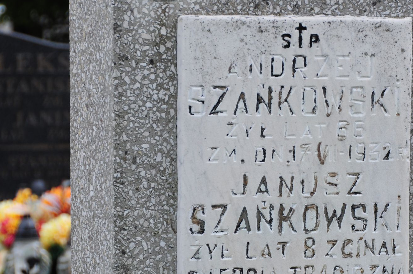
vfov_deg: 6.3
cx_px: 312
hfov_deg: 9.4
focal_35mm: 218
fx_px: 2498
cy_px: 159
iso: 320
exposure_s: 1/250
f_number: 7.1
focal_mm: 90
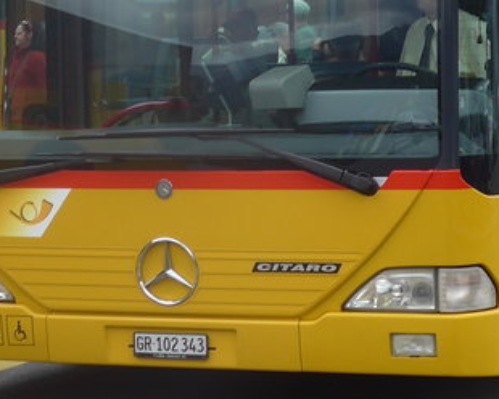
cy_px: -24
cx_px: 288
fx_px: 2289
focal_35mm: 155
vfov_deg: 9.9
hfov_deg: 12.4
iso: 80
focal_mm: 8.4
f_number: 2.8
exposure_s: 1/640
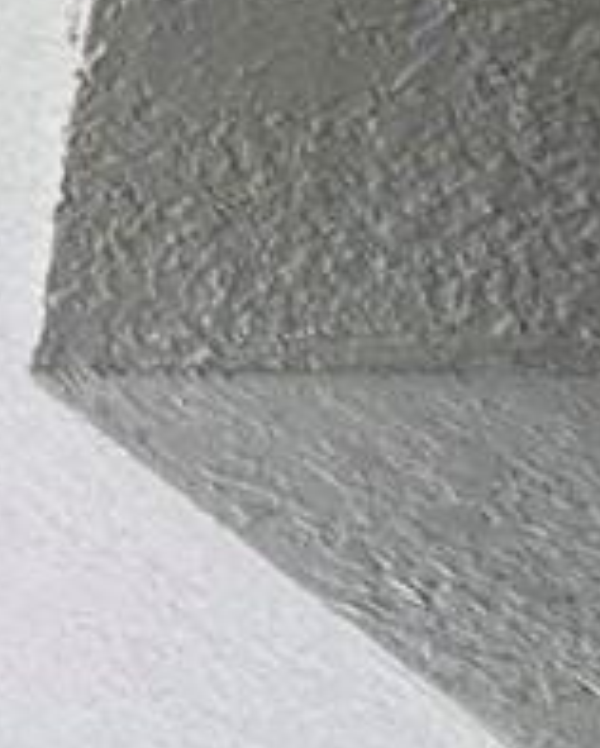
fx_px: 2460
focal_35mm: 111
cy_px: -881
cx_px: -2096
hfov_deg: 7.2
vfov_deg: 13.8
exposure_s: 1/99
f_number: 2.2
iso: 80
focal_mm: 2.22
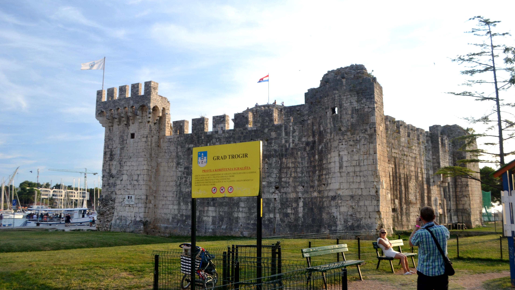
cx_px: 255
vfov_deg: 36.7
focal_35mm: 32
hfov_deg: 61.0
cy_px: 140
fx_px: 437
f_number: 5.6
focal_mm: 20
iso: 180
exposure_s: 1/125
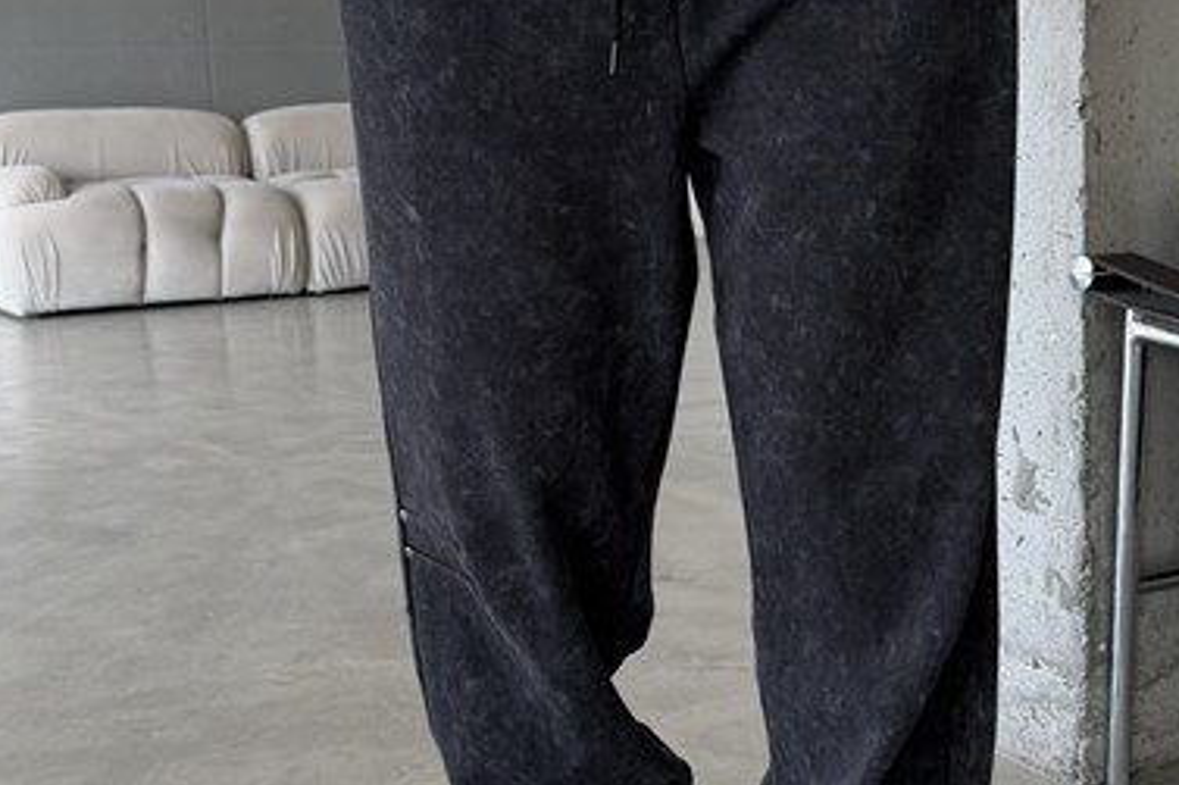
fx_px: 1735
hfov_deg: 37.4
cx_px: 701
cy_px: 313
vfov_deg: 25.4
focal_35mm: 53
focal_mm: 6.76
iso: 100
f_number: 1.78
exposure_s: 1/174
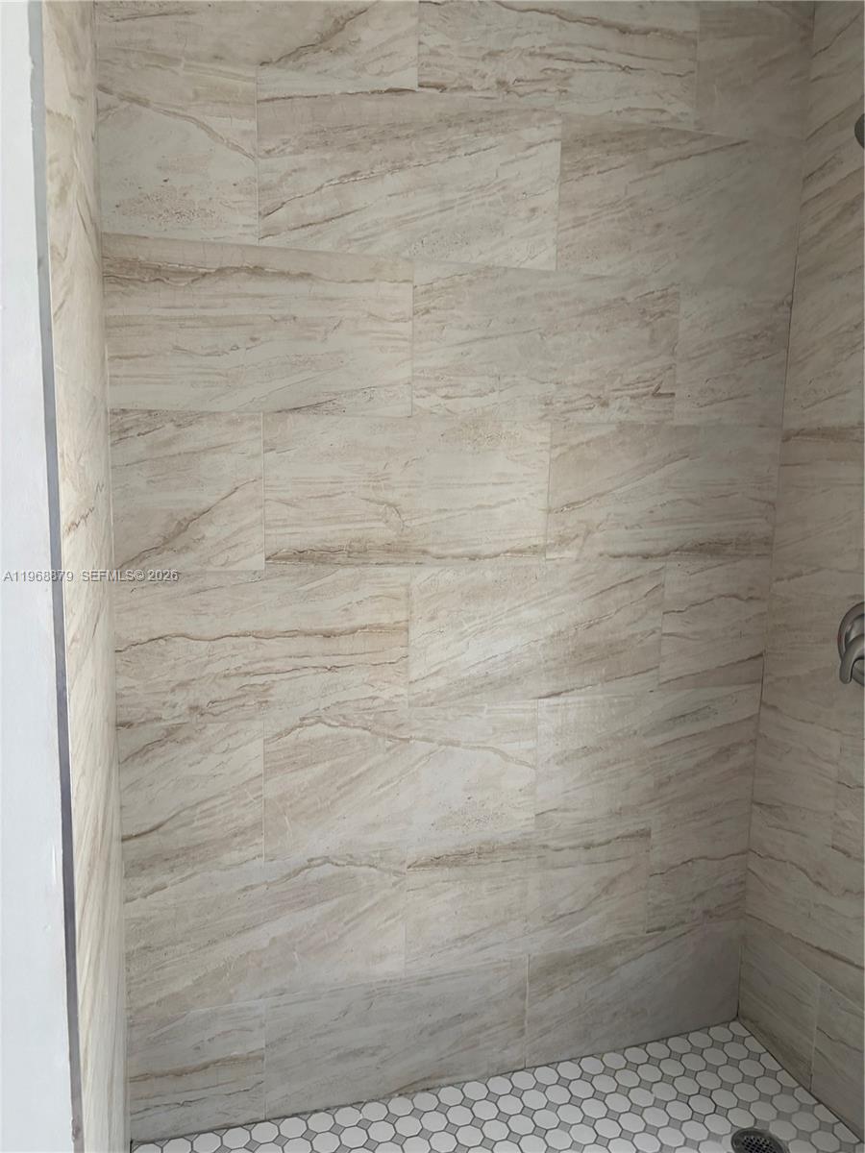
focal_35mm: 26
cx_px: 432
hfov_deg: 53.1
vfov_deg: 67.3
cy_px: 576
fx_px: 866
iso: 160
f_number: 1.6
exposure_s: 1/60
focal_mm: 5.96
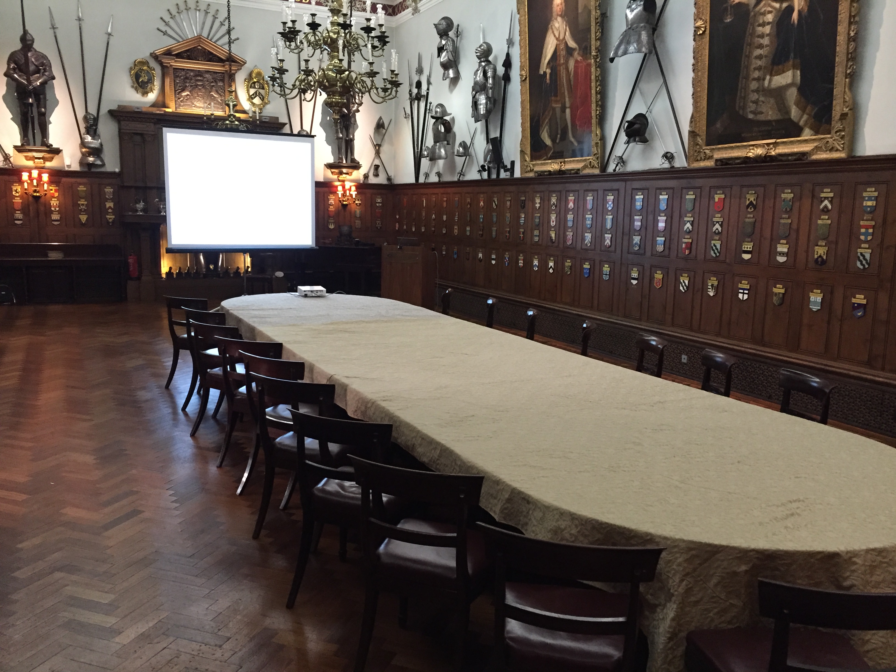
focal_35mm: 29
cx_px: 448
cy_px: 336
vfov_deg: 48.2
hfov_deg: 61.7
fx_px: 751
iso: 250
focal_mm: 4.15
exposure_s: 1/17
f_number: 2.2
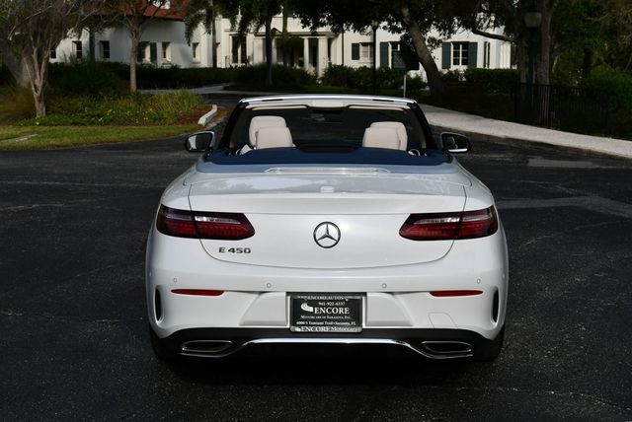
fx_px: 984
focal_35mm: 56
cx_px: 316
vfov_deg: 24.2
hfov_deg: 35.6
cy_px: 211
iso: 100
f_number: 9
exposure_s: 1/320
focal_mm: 28
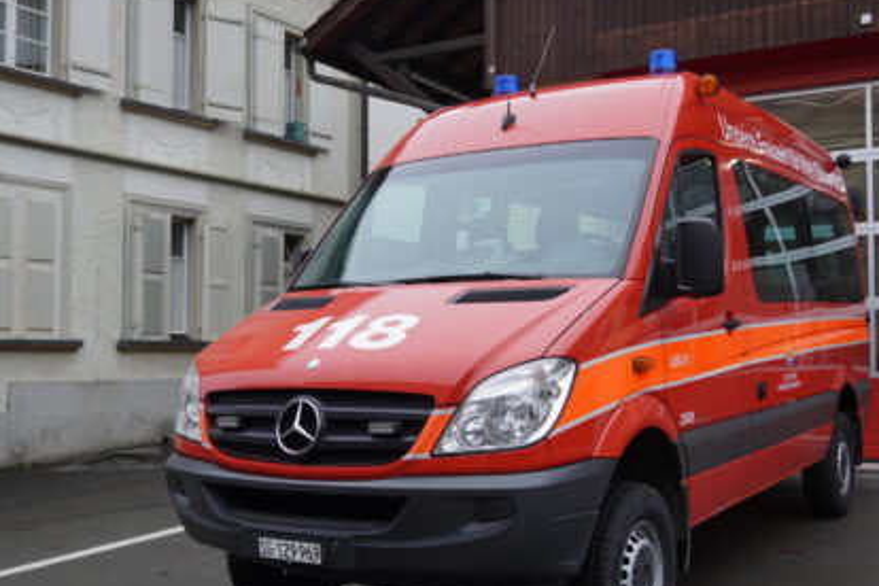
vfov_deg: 31.4
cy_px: 315
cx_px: 473
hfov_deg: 45.8
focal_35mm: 43
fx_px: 1040
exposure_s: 1/160
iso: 400
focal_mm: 23
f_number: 4
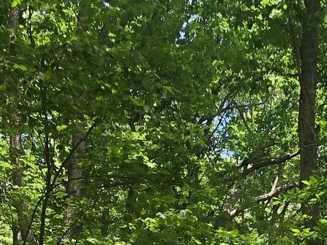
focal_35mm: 128
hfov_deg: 15.3
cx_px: 255
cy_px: 486
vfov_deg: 10.6
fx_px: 1209
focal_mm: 3.99
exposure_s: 1/134
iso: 20
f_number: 1.8
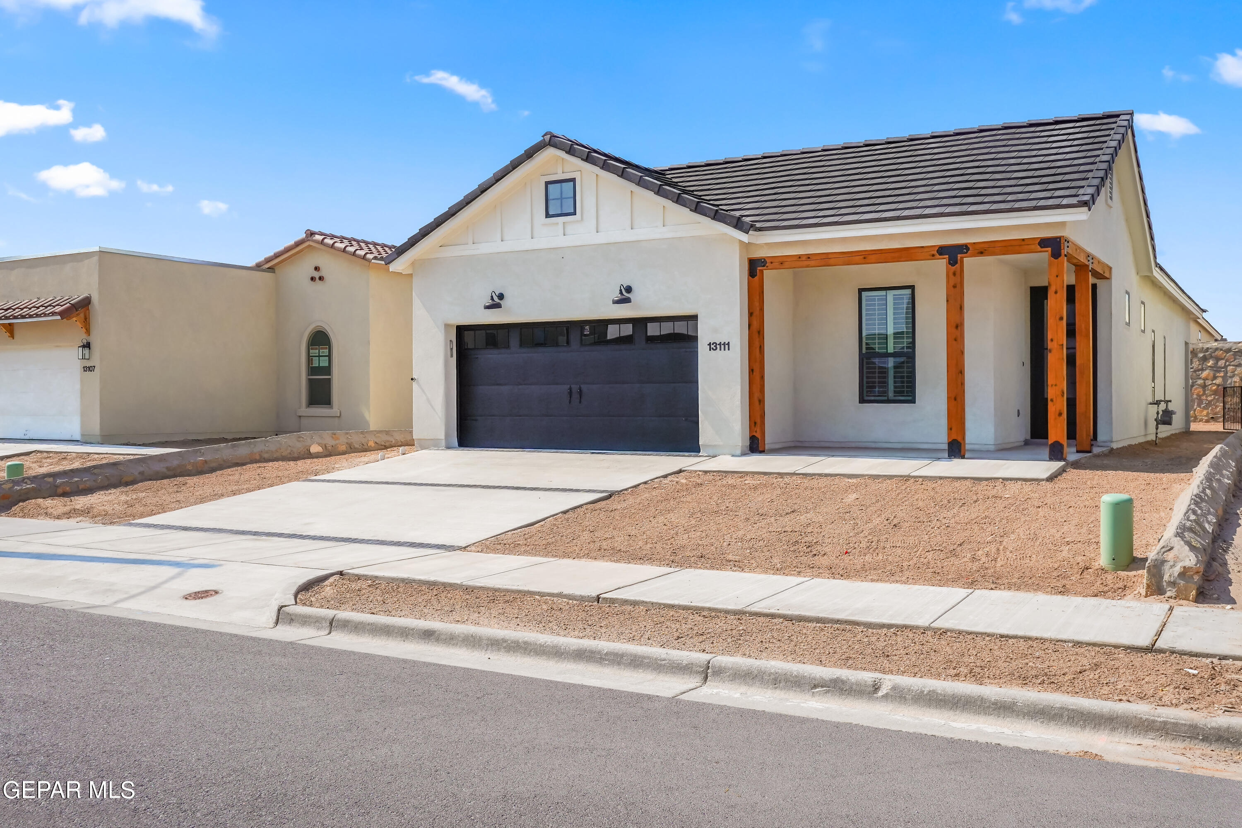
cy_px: 414
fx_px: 1104
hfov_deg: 58.7
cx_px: 621
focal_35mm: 32
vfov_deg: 41.1
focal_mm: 32
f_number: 10
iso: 640
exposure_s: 1/2500
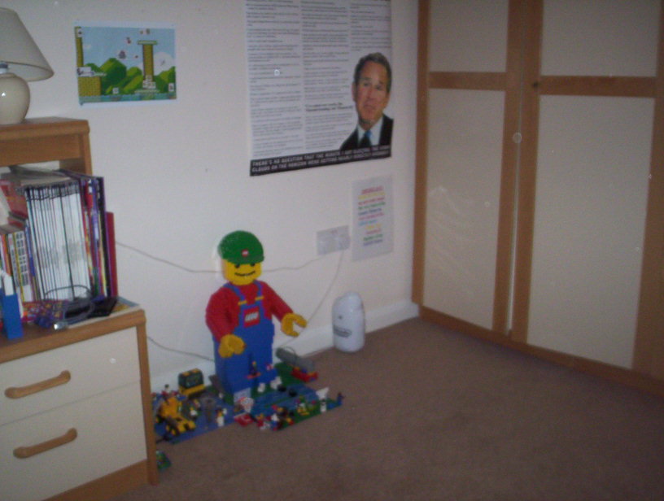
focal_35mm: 38
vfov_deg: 37.9
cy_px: 250
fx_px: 731
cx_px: 332
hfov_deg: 48.9
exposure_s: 1/60
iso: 140
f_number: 4.5
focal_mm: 4.99
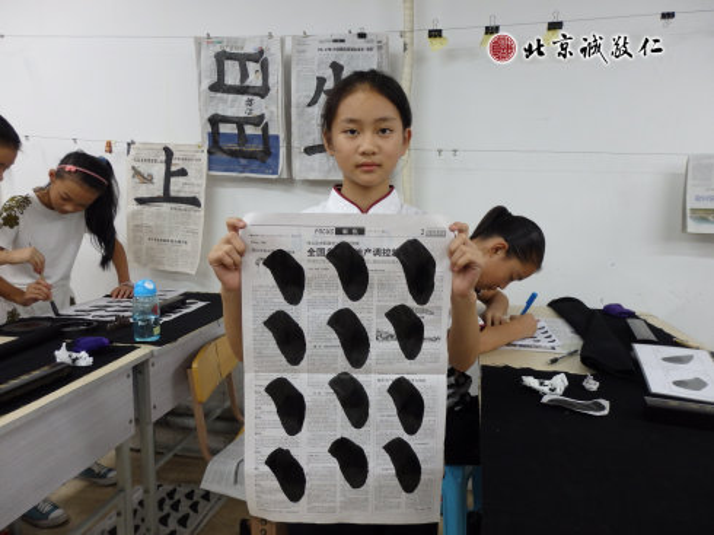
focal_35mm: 25
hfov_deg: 69.4
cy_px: 268
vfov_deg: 54.8
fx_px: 515
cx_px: 357
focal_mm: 4.5
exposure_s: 1/30
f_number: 3
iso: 200
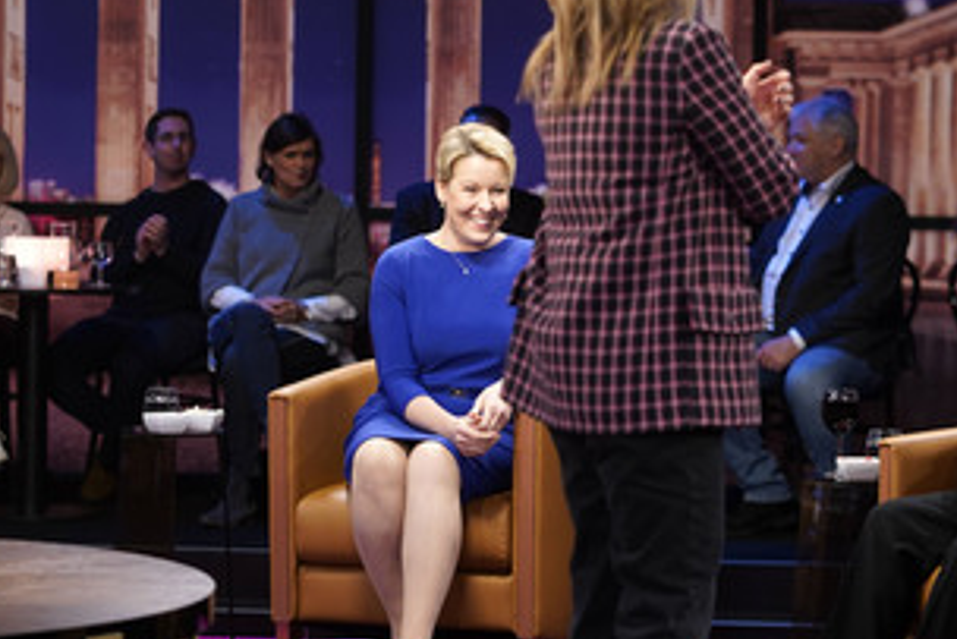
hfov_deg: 16.2
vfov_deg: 10.9
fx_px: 3351
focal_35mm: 126
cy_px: 277
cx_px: 615
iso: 1600
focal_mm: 85
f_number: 2.8
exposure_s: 1/160
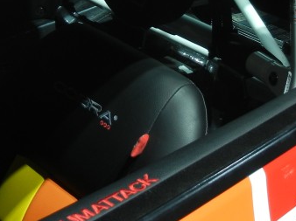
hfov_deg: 21.5
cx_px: 125
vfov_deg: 15.5
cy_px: -59
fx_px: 778
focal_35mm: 91
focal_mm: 5.4
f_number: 3.5
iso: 160
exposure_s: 1/71.6
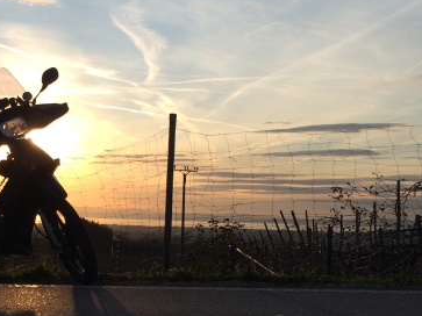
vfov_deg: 22.7
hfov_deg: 29.7
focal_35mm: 64
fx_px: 780
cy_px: 230
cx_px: 98
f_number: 2.2
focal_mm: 4.15
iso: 32
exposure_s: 1/2740
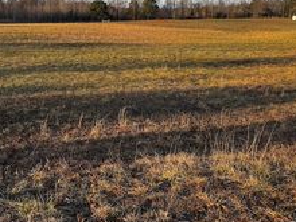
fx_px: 402
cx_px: 67
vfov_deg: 30.2
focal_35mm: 47
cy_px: 46
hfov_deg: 39.1
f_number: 1.78
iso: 80
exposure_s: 1/1488
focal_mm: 6.76
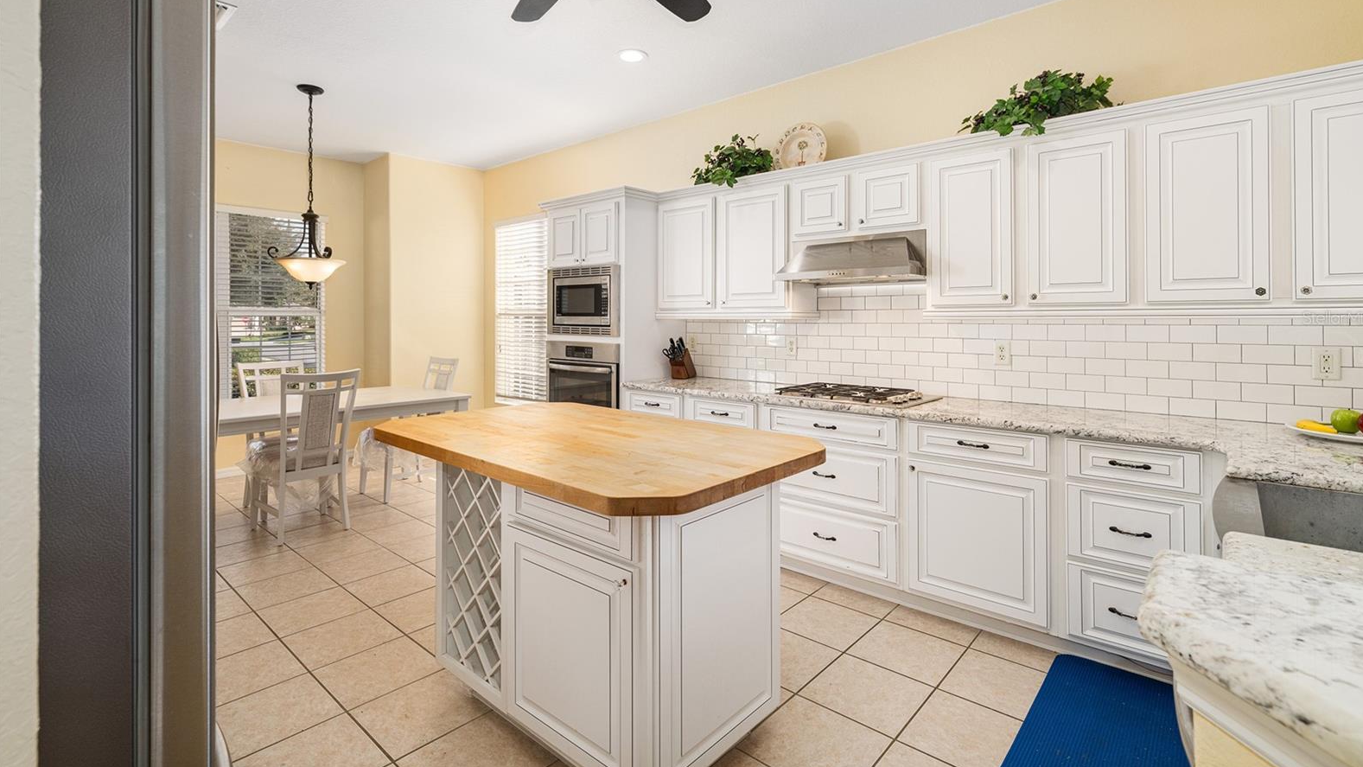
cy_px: 317
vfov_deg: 63.5
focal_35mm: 17
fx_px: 614
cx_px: 688
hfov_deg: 95.9
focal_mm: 16
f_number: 8
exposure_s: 1/60
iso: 320
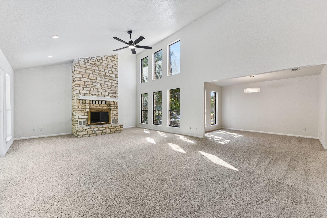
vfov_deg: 81.2
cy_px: 109
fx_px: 127
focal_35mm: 14
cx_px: 164
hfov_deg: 104.2
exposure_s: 1/15
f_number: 8
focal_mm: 14
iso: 100
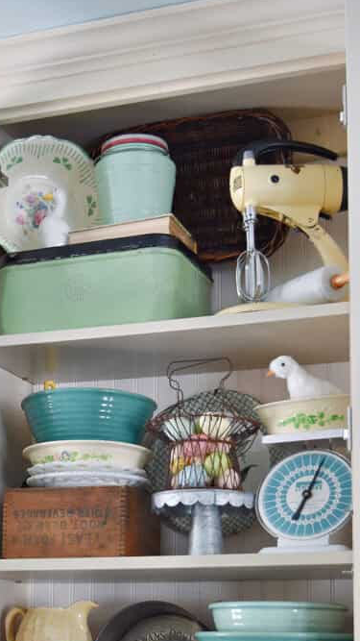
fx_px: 1270
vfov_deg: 28.0
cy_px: 456
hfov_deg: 16.1
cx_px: 104
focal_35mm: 75
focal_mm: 31
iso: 400
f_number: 4.5
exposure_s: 1/80
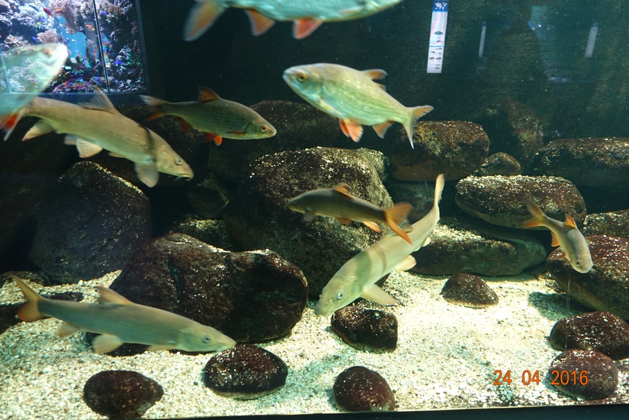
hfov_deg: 73.7
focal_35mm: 24
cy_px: 210
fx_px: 419
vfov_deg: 53.1
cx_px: 314
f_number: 1.8
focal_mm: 8.8
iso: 800
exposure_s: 1/25
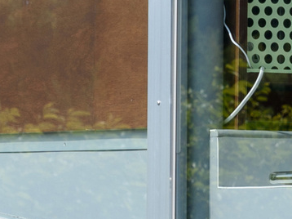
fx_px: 4754
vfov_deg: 2.6
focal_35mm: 564
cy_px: -389
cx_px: 403
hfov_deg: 3.5
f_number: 9
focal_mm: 70
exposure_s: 1/250
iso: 100
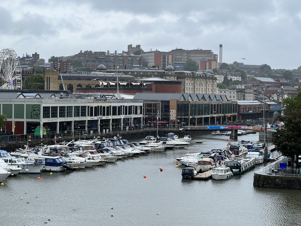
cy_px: 113
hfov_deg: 25.3
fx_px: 670
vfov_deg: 19.1
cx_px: 150
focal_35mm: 77
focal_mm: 9
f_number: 2.8
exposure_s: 1/206
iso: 32
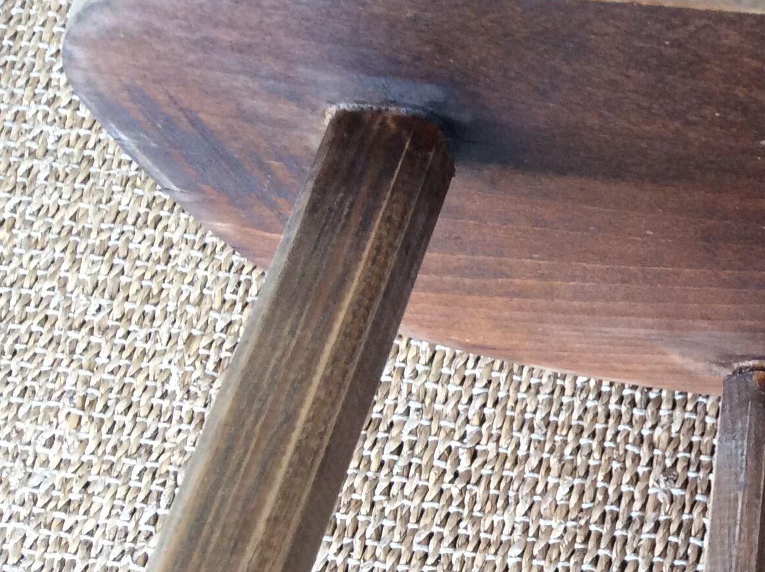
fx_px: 1567
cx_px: 824
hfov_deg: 25.6
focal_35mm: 71
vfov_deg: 20.6
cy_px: 347
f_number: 2.4
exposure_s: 1/25
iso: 100
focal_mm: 3.3
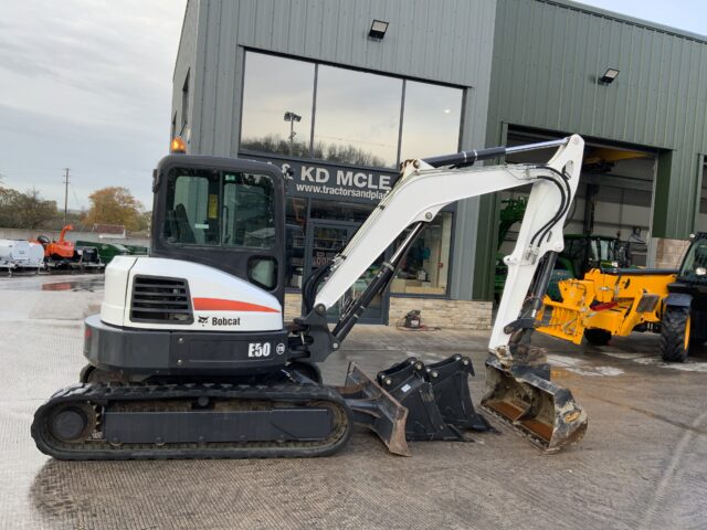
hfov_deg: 61.7
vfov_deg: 48.2
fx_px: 592
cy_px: 265
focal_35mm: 29
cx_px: 354
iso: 16
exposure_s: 1/122
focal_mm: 3
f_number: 1.8
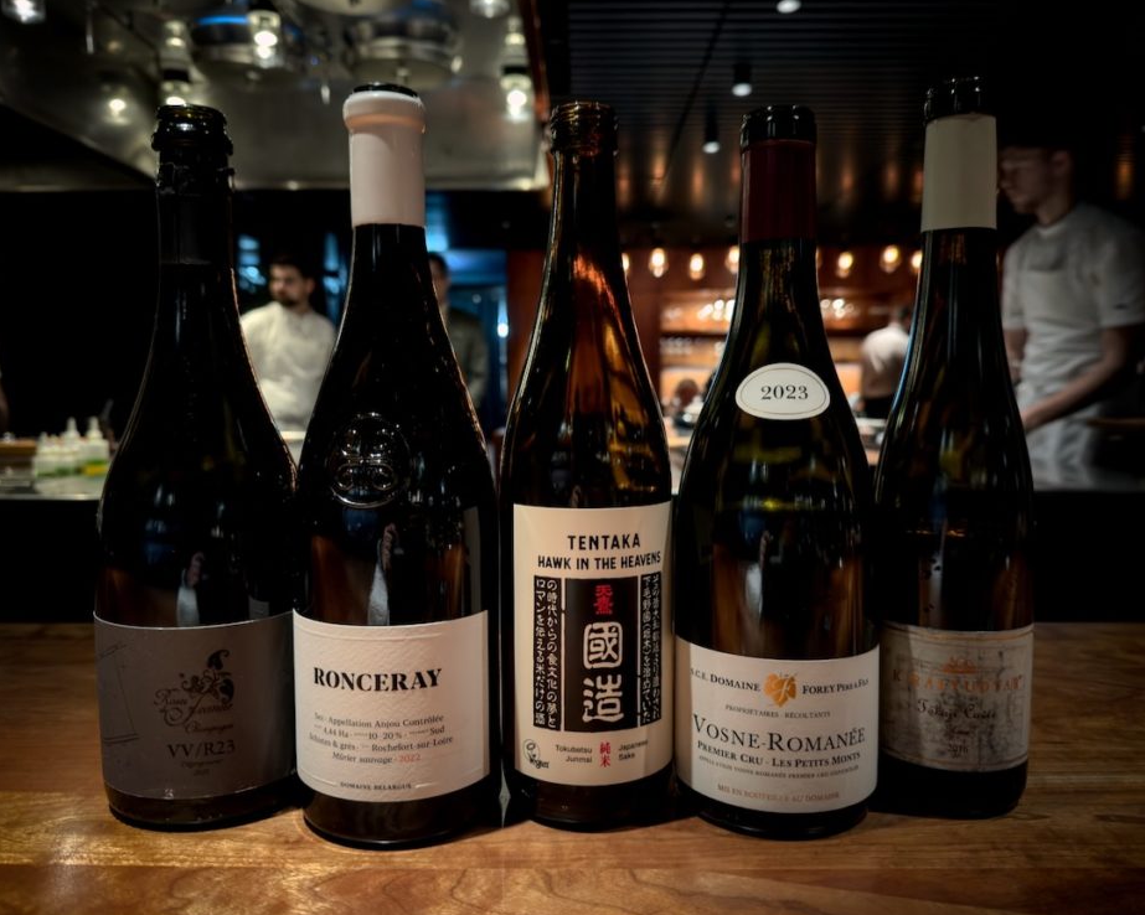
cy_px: 451
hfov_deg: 66.0
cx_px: 571
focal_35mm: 26
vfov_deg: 54.9
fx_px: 881
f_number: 1.78
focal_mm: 6.76
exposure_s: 1/18
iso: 640
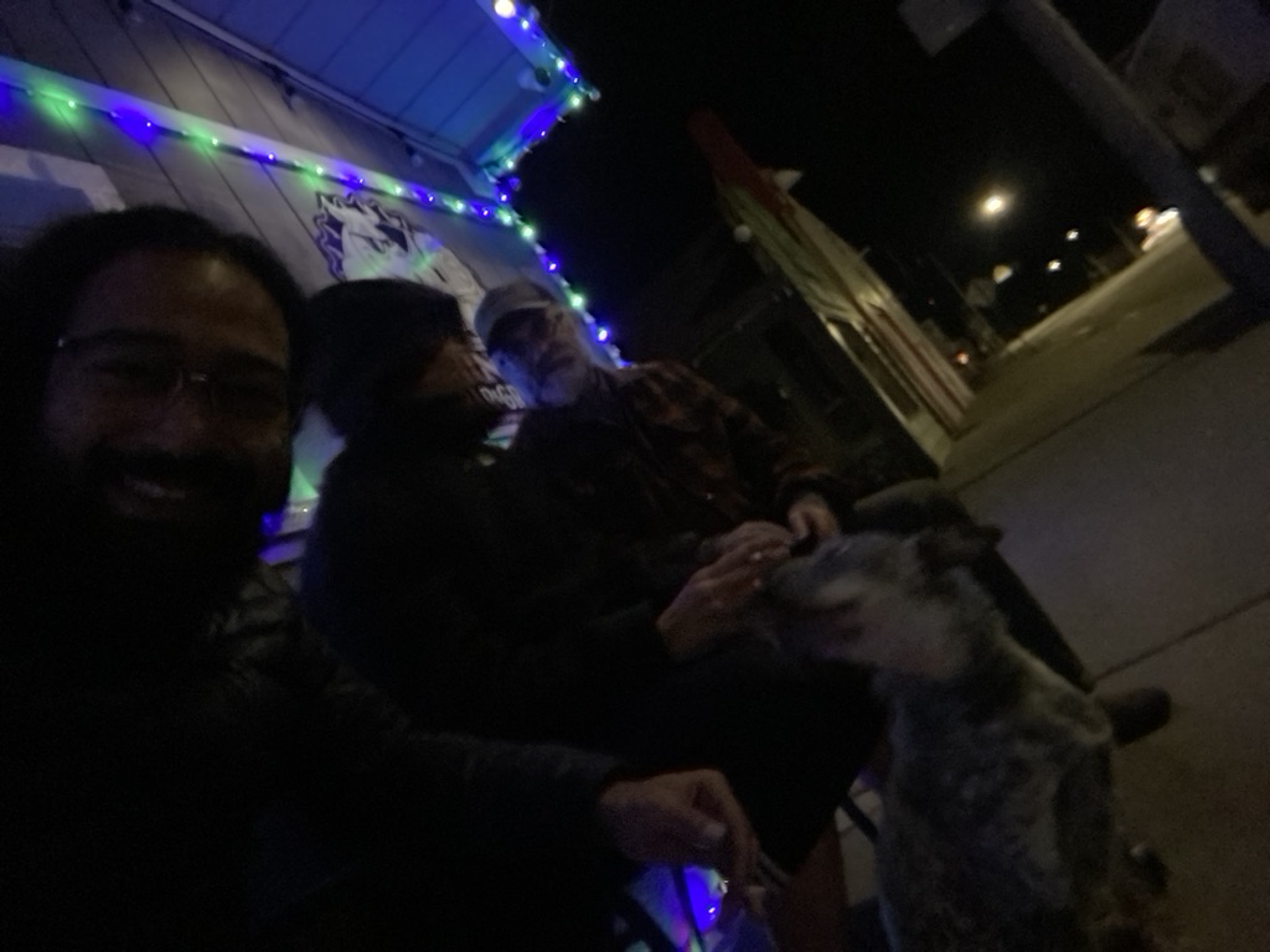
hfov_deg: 73.9
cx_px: 635
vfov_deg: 58.9
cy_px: 476
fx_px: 844
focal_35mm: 23
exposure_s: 1/15
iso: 2000
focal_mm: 2.71
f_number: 2.2
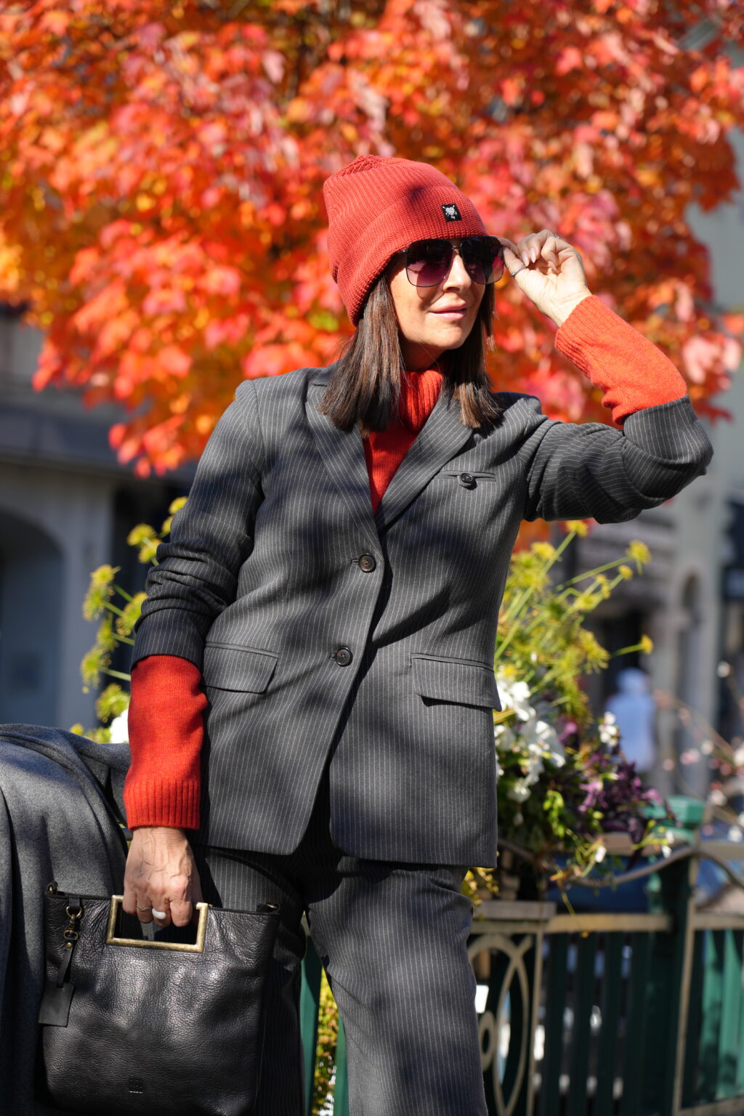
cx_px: 372
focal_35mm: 105
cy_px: 558
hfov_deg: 13.0
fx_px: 3255
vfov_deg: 19.5
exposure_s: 1/400
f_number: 4.5
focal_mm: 105
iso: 100
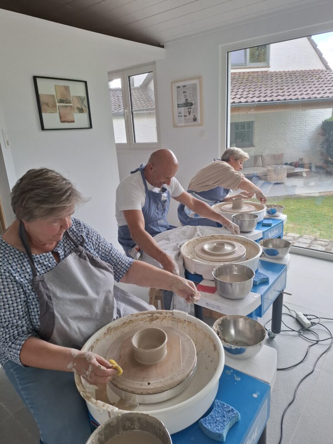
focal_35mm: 23
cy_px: 222
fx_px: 295
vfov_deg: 73.9
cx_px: 166
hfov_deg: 58.9
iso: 50
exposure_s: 1/100
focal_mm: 5.54
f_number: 1.8
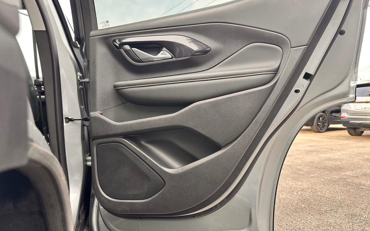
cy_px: 117
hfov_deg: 70.4
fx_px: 262
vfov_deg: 47.6
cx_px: 188
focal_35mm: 26
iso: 80
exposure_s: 1/121
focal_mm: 6.86
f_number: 1.78
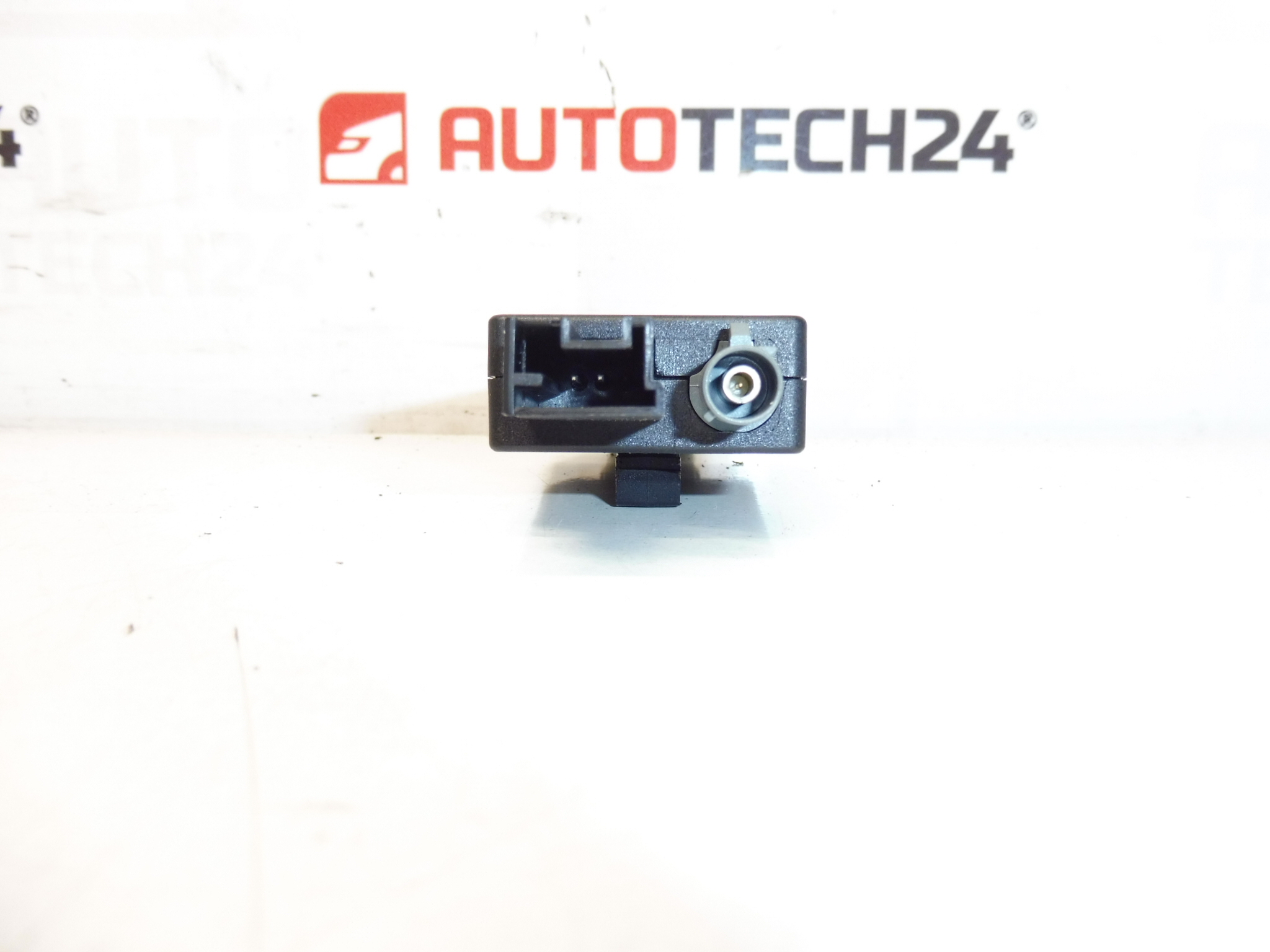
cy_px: 476
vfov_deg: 56.8
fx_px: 881
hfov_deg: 71.6
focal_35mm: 24
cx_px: 635
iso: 200
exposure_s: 1/100
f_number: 3.5
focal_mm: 4.3
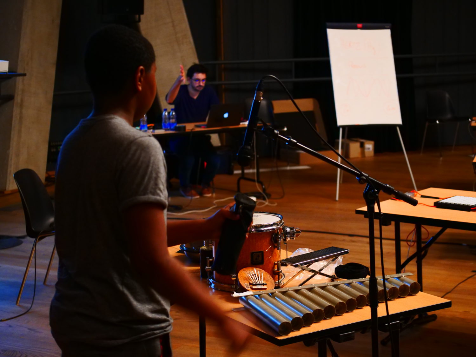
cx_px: 238
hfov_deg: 27.8
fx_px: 963
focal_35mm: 70
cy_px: 178
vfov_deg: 21.0
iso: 1600
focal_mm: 35
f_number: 2.8
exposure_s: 1/40
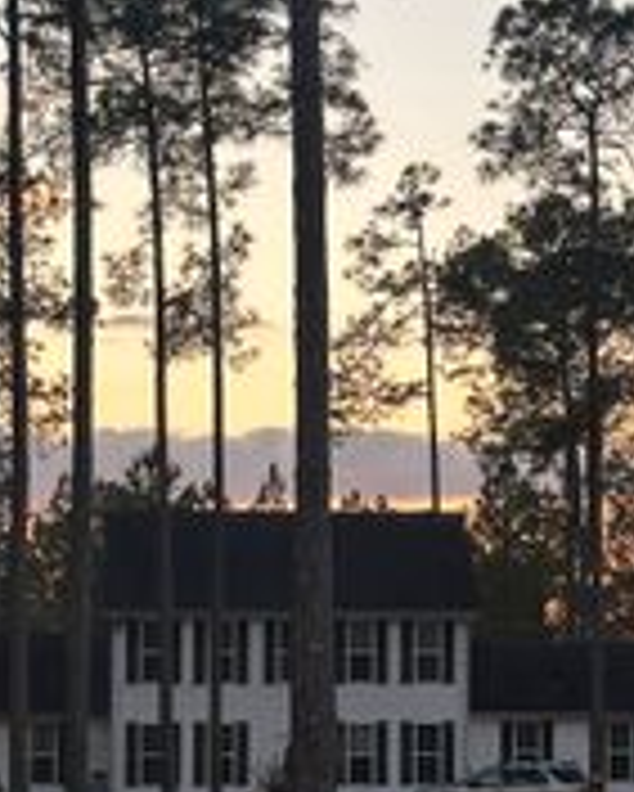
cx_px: 513
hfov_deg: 11.6
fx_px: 3117
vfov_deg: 14.5
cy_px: 475
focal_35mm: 133
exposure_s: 1/202
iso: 50
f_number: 1.78
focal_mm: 6.86
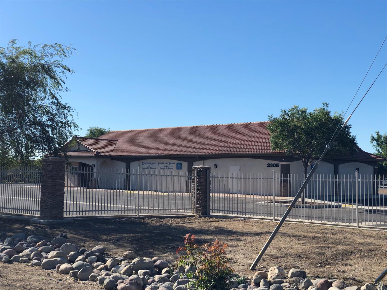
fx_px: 581
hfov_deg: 36.8
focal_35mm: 52
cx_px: 194
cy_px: 145
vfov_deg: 28.0
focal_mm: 6
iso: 16
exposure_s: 1/1171
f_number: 2.4
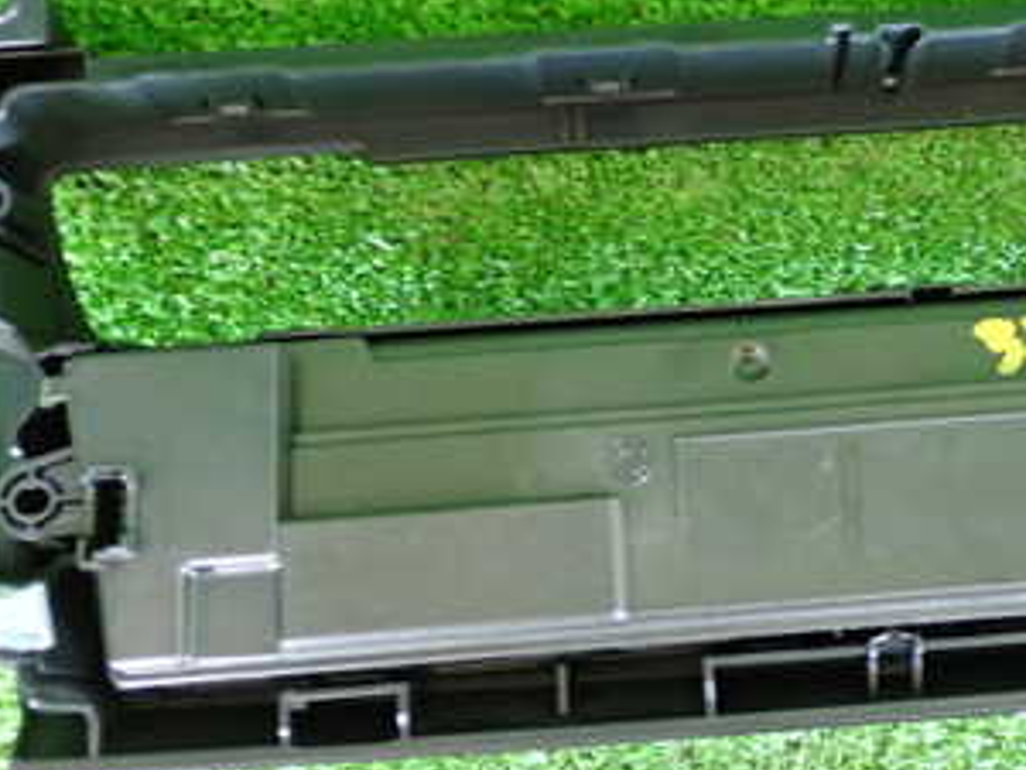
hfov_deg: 29.4
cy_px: 274
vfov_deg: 22.9
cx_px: 852
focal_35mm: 64
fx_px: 1897
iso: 500
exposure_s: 1/30
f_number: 2.4
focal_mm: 5.79
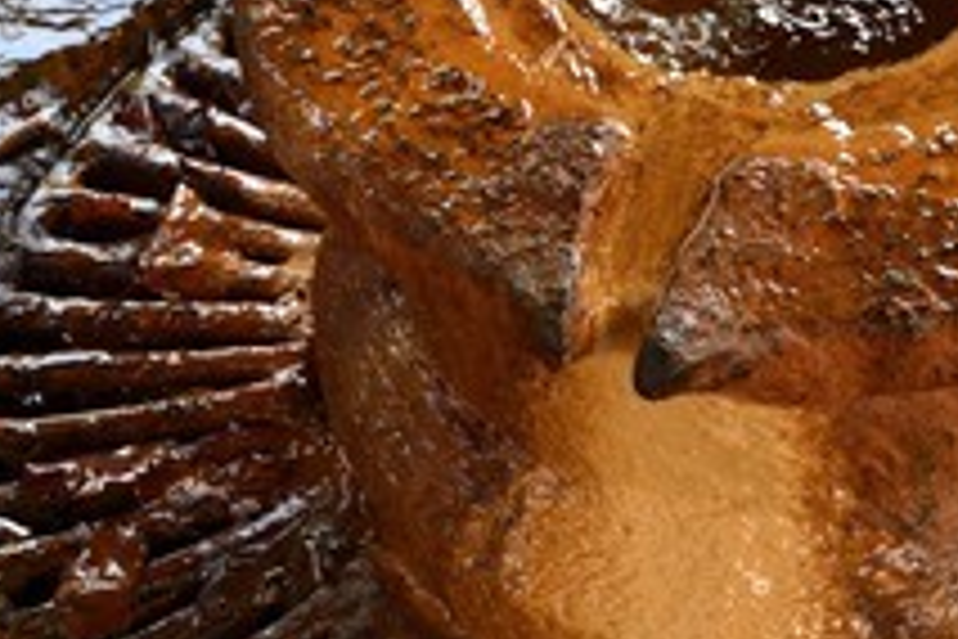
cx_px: 810
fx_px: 1889
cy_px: 144
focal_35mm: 71
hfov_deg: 27.7
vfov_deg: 19.0
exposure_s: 1/125
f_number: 5
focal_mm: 36
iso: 800
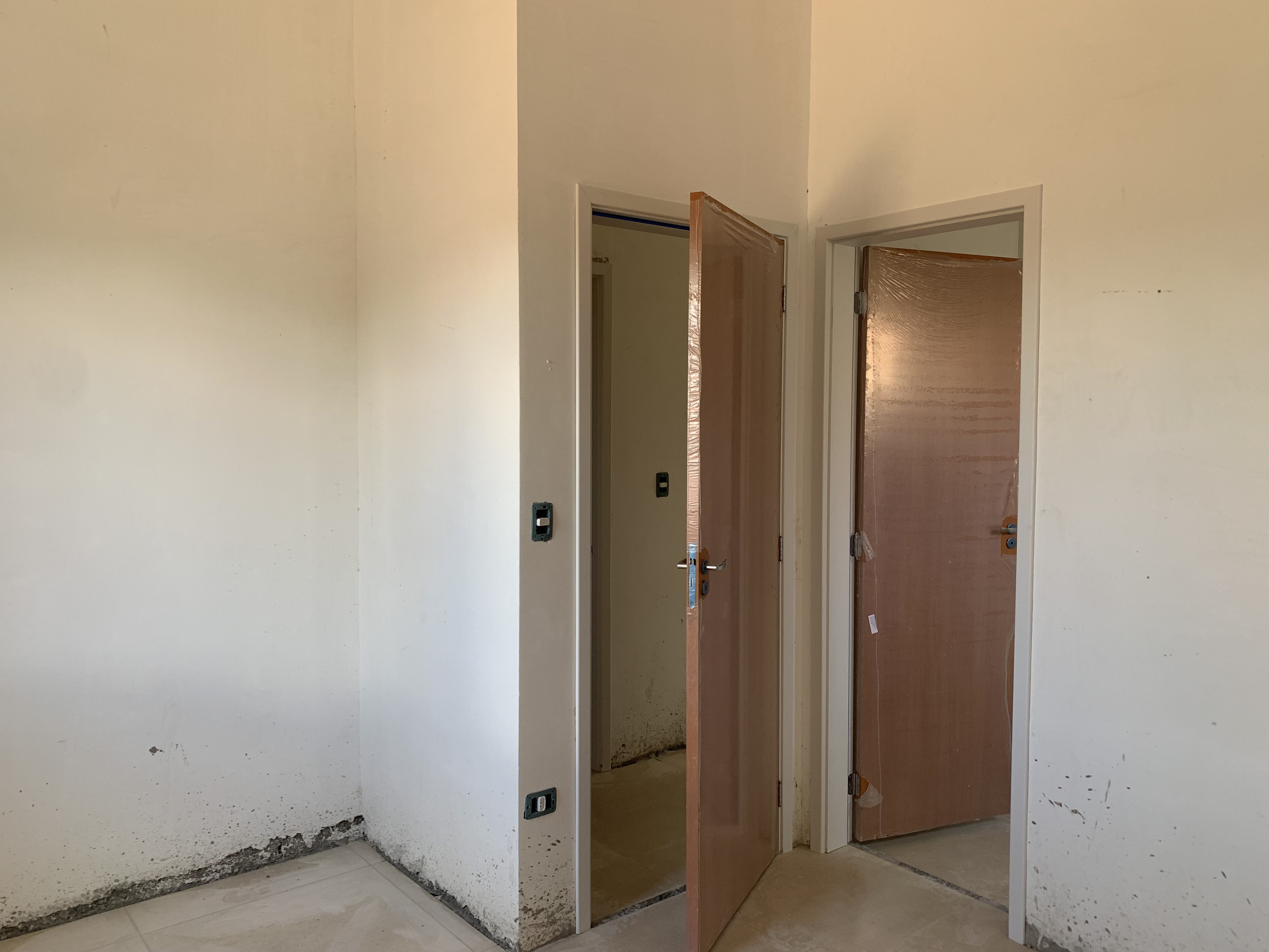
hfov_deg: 67.3
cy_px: 476
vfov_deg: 53.1
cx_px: 634
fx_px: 953
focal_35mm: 26
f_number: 1.8
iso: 50
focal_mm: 4.25
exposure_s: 1/121
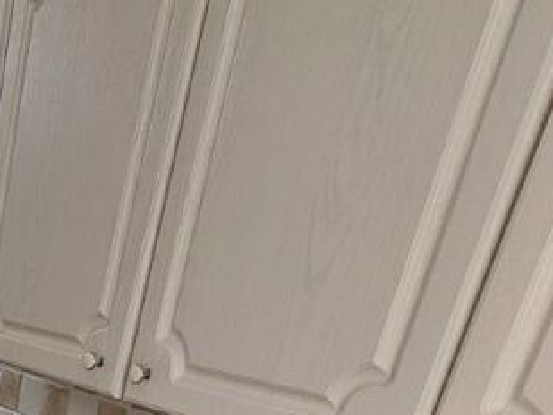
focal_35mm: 53
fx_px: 847
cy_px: 631
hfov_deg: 27.8
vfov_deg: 22.4
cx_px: -222
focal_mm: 2.35
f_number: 2.2
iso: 45
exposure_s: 1/461
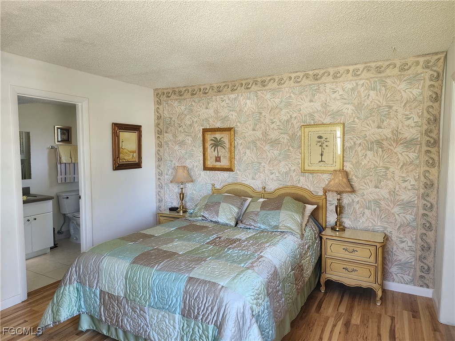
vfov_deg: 58.9
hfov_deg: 73.9
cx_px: 228
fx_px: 302
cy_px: 170
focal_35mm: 23
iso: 250
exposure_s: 1/120
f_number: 1.8
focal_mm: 6.4
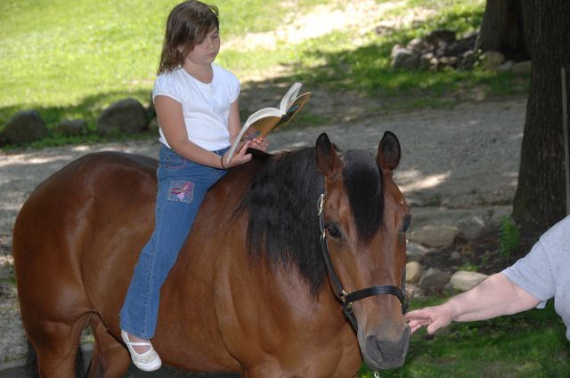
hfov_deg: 18.2
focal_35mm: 112
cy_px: 189
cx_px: 285
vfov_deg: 12.1
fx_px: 1779
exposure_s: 1/125
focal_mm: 75
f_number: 5
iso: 100
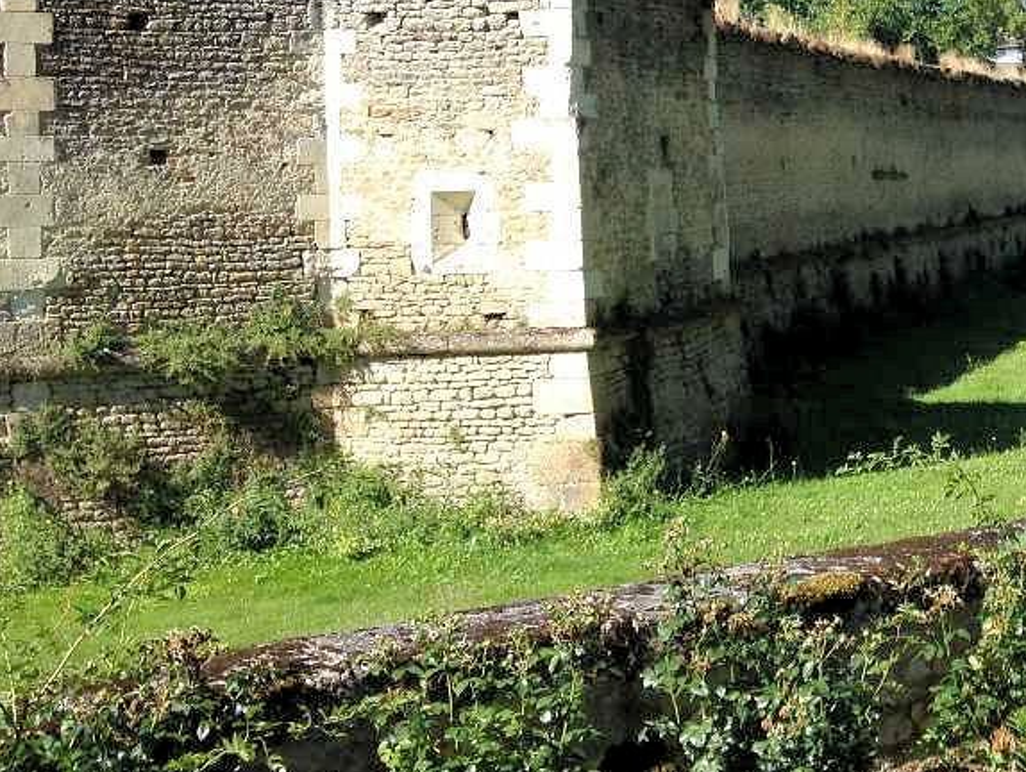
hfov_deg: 23.5
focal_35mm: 78
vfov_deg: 18.7
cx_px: 1112
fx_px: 2315
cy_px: 129
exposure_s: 1/1082
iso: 50
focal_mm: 4.28
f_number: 2.4
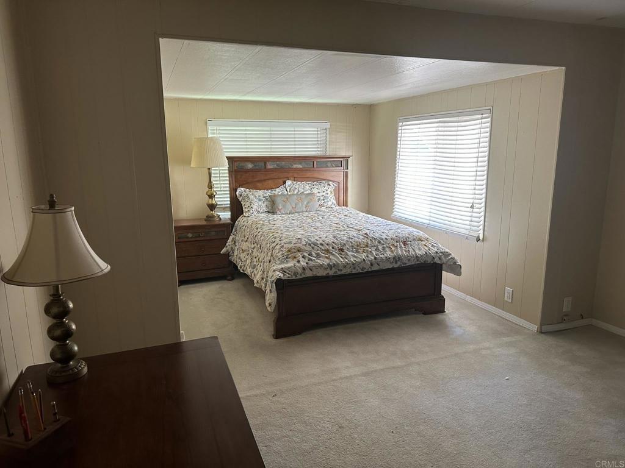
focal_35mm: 24
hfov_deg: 71.6
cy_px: 234
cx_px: 312
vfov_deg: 56.8
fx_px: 433
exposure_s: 1/60
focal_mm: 6.86
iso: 320
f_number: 1.78
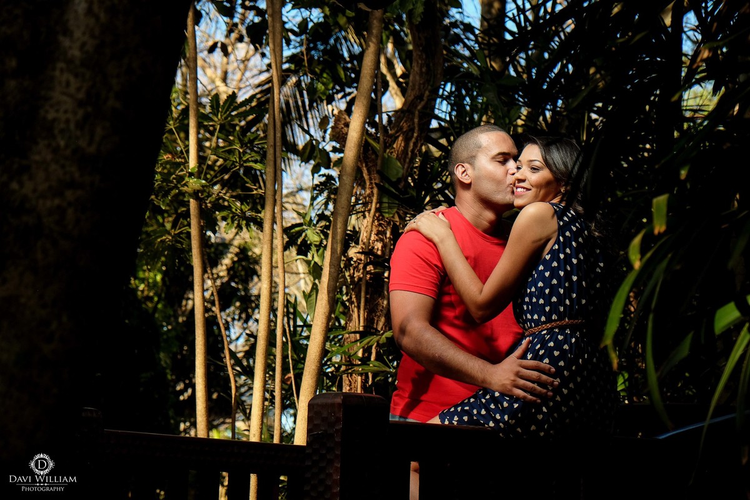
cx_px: 375
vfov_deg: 16.5
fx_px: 1729
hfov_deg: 24.5
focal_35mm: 83
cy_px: 250
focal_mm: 55
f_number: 5
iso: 200
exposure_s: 1/180
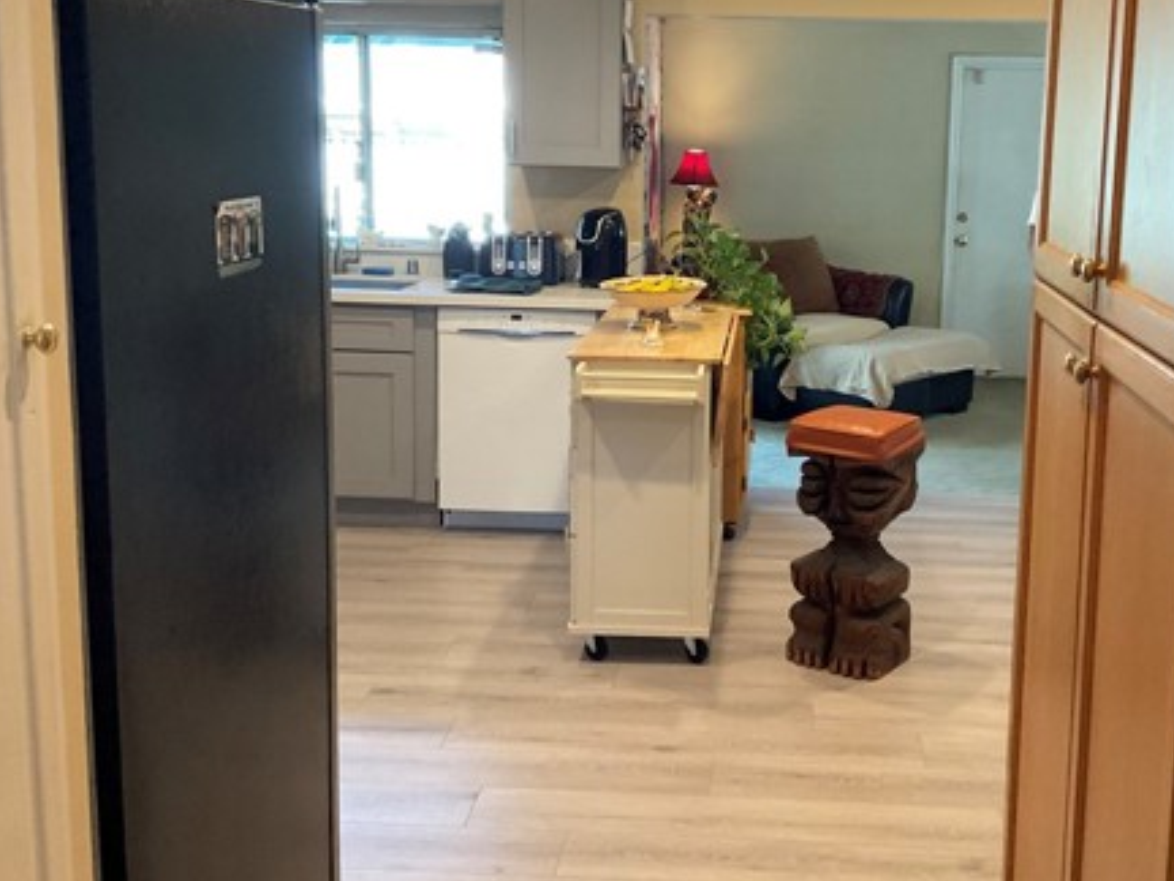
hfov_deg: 43.5
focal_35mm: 43
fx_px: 1458
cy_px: 340
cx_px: 731
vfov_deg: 33.5
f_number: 1.8
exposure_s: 1/60
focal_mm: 3
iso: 200
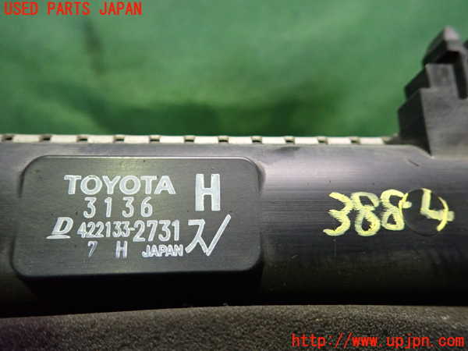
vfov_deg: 54.9
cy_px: 176
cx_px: 234
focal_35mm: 25
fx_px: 338
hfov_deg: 69.4
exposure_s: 1/30
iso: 640
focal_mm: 4.5
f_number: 2
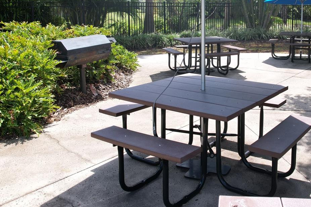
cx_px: 204
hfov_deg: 49.9
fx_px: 328
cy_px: 51
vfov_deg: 34.3
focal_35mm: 38
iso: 100
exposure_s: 1/725
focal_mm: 8.38
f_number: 2.8
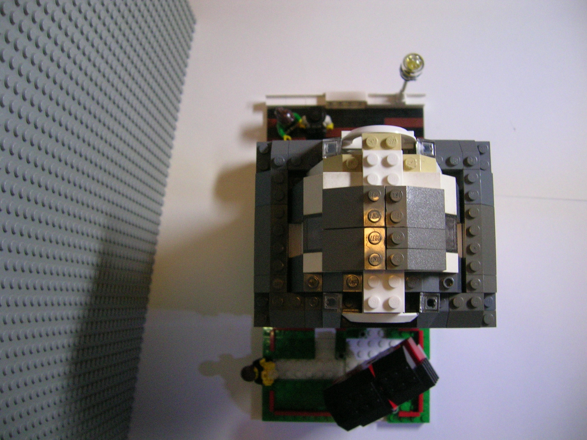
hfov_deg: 35.5
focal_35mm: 54
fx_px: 916
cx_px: 294
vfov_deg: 27.0
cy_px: 220
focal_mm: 5.4
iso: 200
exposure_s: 1/64
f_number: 2.8
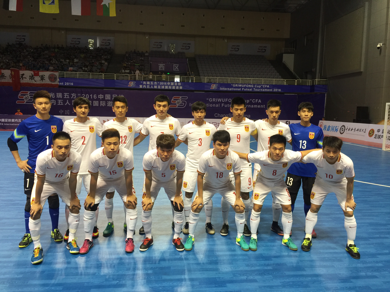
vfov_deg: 48.2
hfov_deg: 61.7
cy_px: 146
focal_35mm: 29
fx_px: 327
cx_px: 195
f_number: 2.2
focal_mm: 4.15
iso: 50
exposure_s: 1/33
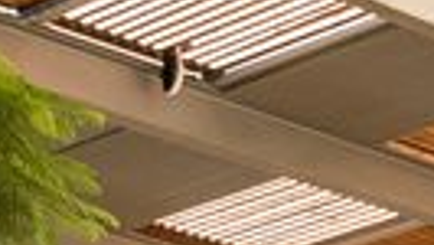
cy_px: 826
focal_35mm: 227
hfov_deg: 9.4
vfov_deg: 5.0
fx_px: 2614
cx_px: 450
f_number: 8
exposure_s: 1/125
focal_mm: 24
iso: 250
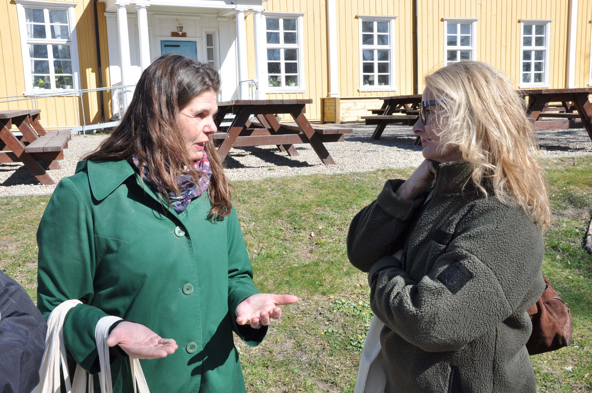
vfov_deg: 31.8
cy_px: 196
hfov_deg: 46.4
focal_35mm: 42
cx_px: 296
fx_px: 690
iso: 200
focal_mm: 28
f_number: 13
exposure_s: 1/160
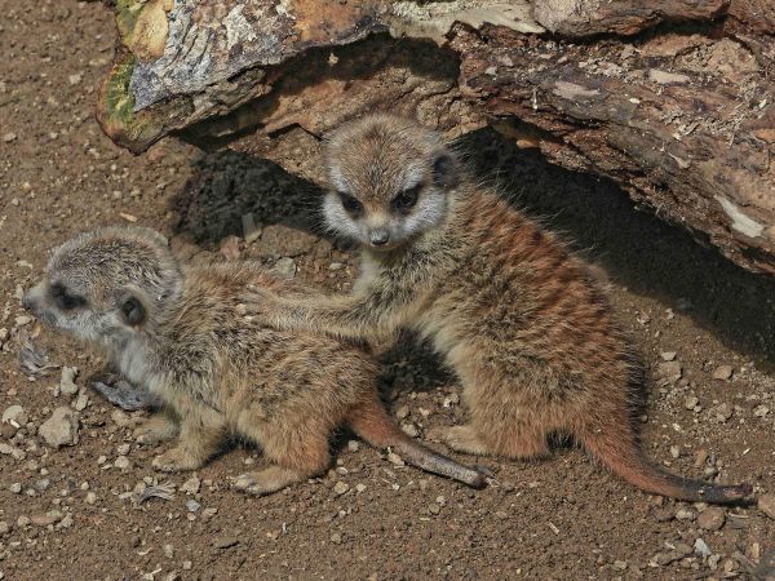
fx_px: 5709
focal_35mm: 255
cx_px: 388
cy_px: 290
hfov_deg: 7.8
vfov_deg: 5.8
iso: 100
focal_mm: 45.8
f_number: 4.5
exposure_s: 1/500
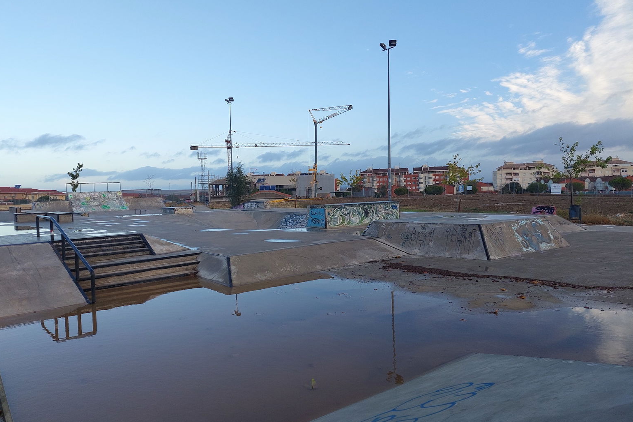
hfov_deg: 67.4
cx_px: 307
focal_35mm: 27
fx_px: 475
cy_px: 214
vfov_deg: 47.9
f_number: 1.8
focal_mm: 5.23
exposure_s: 1/284
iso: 40
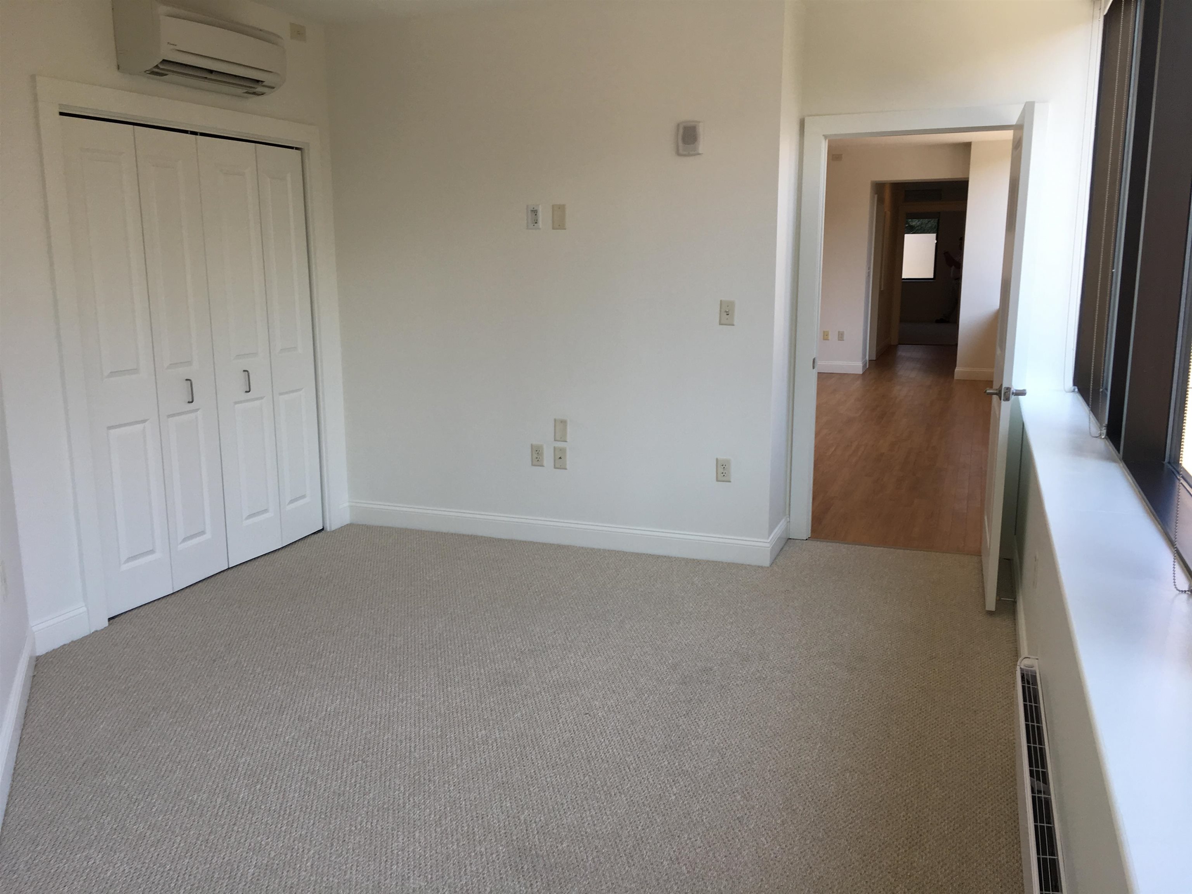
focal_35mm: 29
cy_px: 447
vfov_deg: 48.2
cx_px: 596
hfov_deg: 61.7
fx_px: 999
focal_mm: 4.15
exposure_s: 1/135
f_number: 2.2
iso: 25
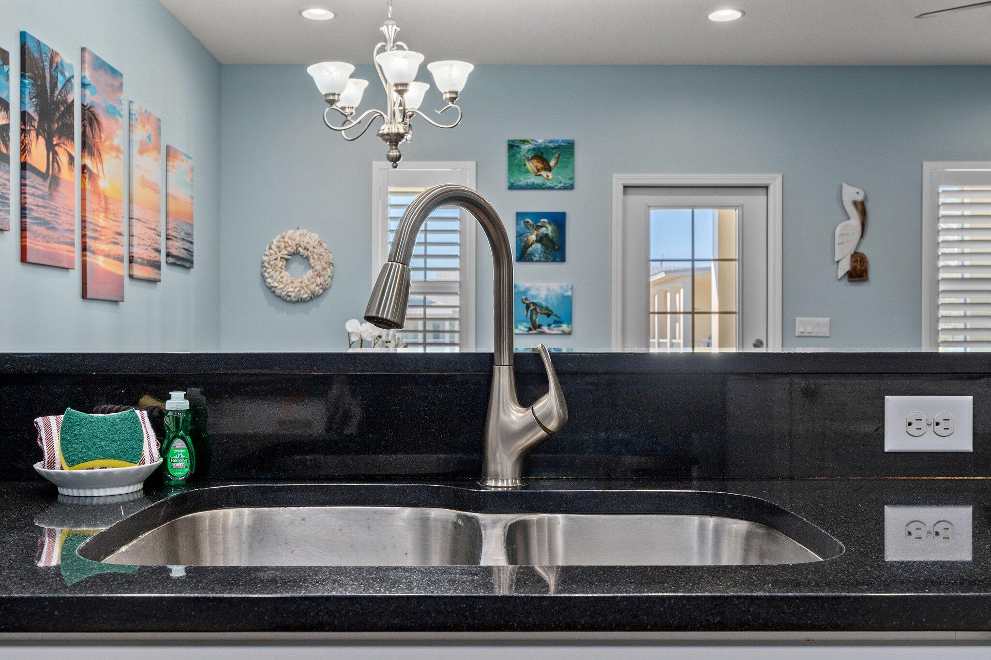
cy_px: 330
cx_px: 496
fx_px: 991
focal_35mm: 36
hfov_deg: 53.1
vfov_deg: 36.9
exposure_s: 1/8
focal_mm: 24
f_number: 8
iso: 400
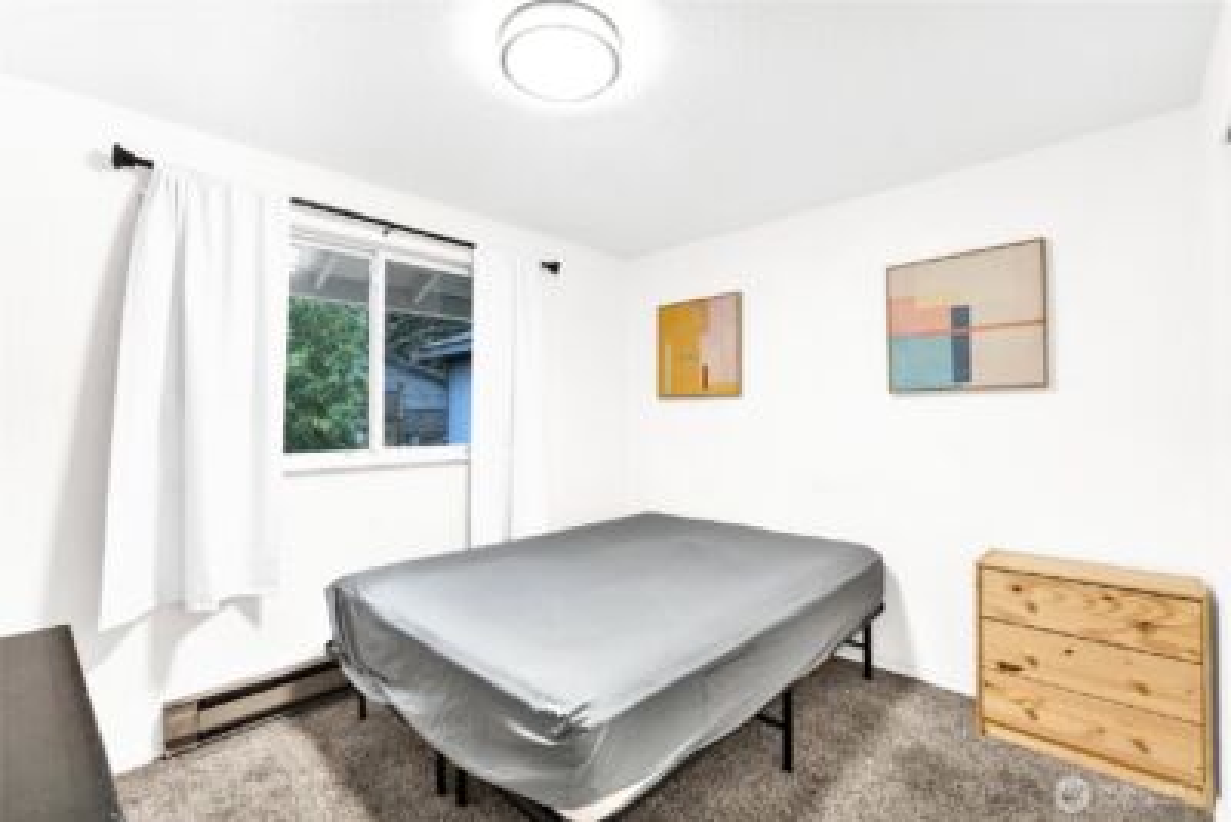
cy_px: 411
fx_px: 513
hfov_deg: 100.4
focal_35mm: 15
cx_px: 616
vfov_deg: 77.4
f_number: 9
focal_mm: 10
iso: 500
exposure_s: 1/5
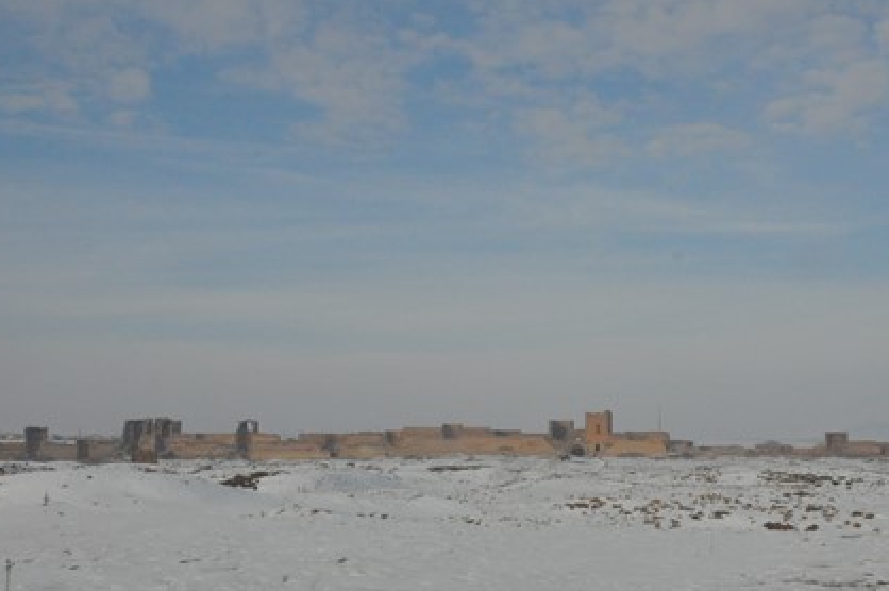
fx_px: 1036
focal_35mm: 42
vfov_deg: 31.8
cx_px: 598
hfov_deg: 45.7
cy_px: 310
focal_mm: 18
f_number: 16
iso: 1600
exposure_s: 1/1000
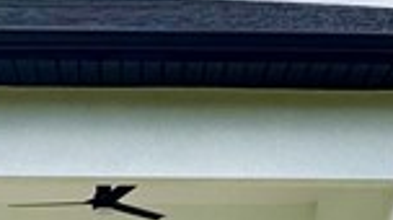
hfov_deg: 20.8
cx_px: 173
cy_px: 412
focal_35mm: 103
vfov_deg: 10.9
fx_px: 1072
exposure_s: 1/379
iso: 40
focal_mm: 2.22
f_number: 2.2
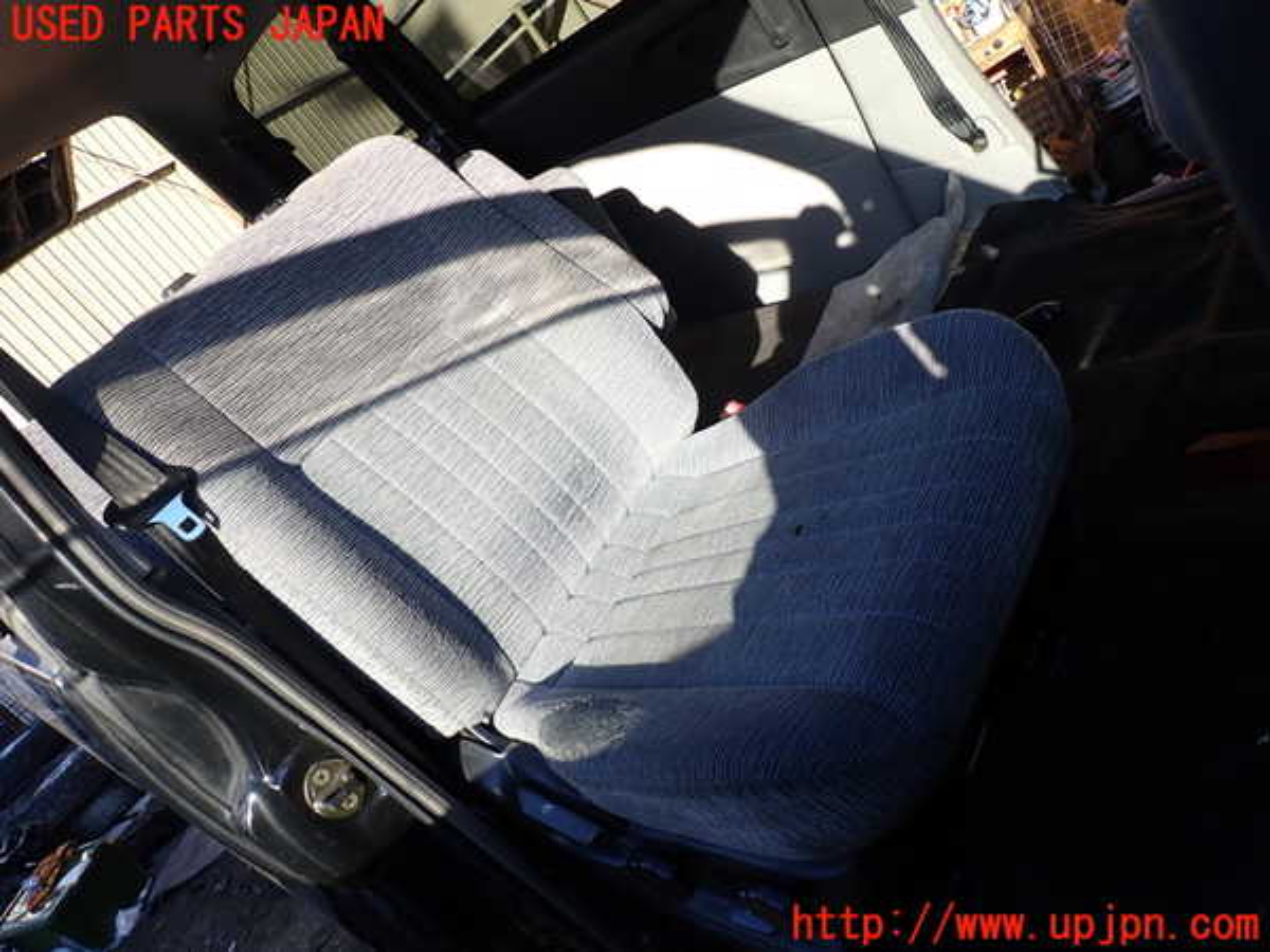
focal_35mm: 25
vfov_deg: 54.9
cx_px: 635
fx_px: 917
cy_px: 476
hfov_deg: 69.4
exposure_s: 1/320
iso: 100
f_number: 2.8
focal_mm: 4.5
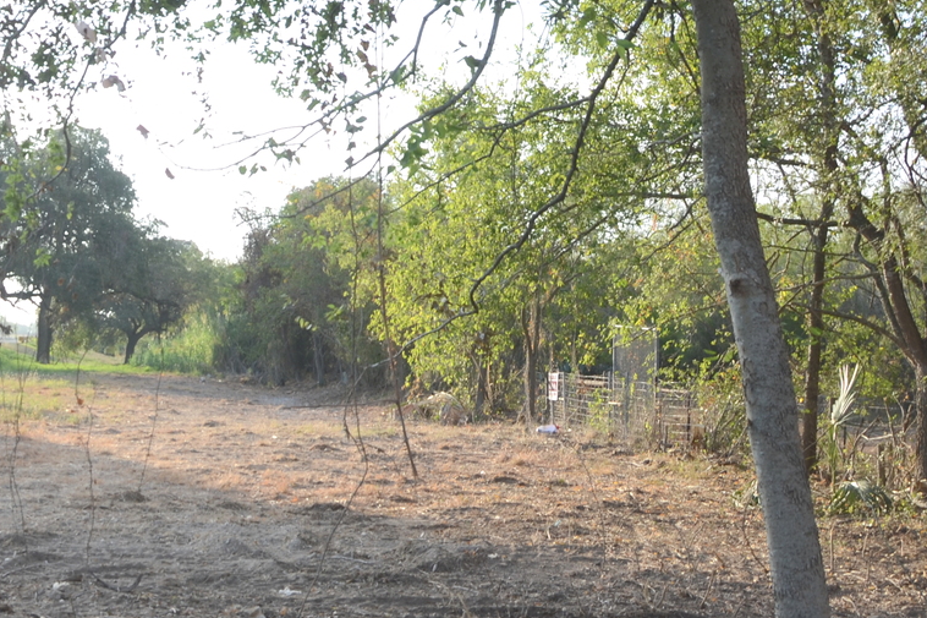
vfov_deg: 23.3
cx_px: 45
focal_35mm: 58
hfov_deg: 32.3
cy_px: 393
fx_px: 1493
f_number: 6.3
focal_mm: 18
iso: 100
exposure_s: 1/160
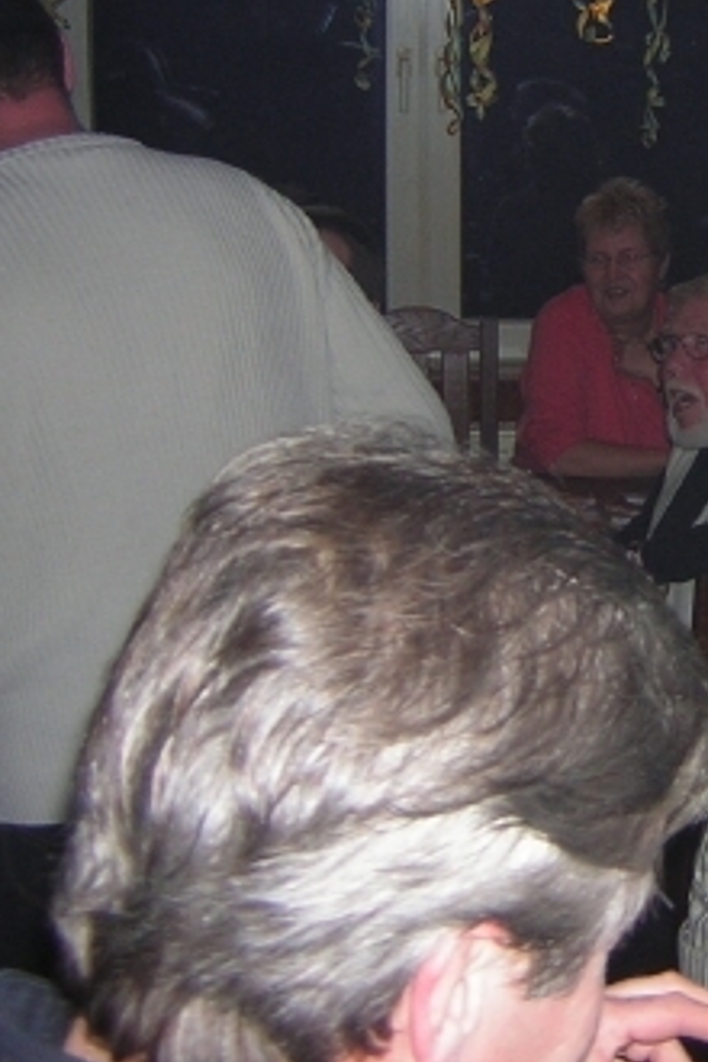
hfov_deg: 19.2
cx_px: 779
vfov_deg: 29.6
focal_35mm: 68
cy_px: 409
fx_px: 2006
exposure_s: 1/60.1
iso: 50
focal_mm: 4.7
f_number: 2.6
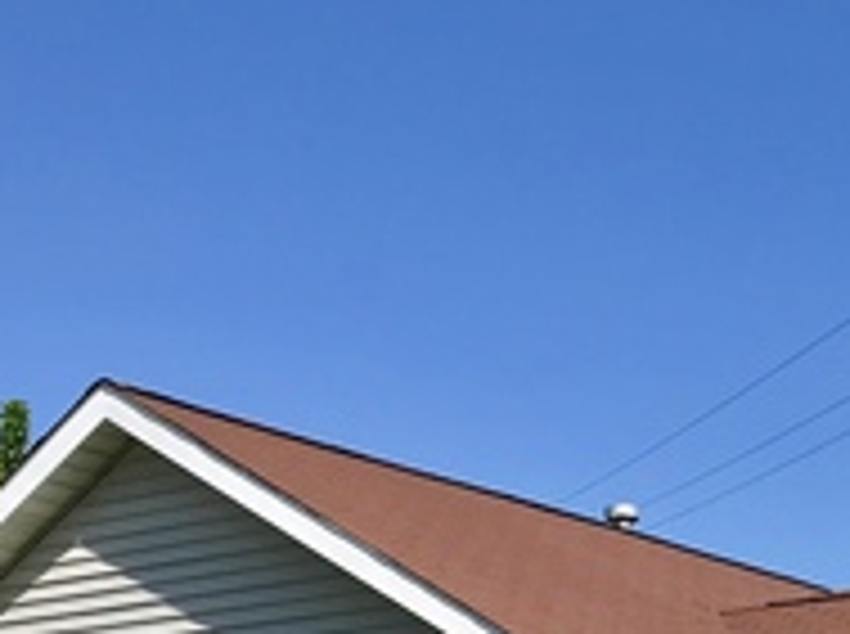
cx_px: 967
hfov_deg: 19.7
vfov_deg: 14.2
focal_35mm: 95
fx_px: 2328
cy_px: 1021
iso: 20
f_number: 1.8
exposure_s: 1/2660
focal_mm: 3.99
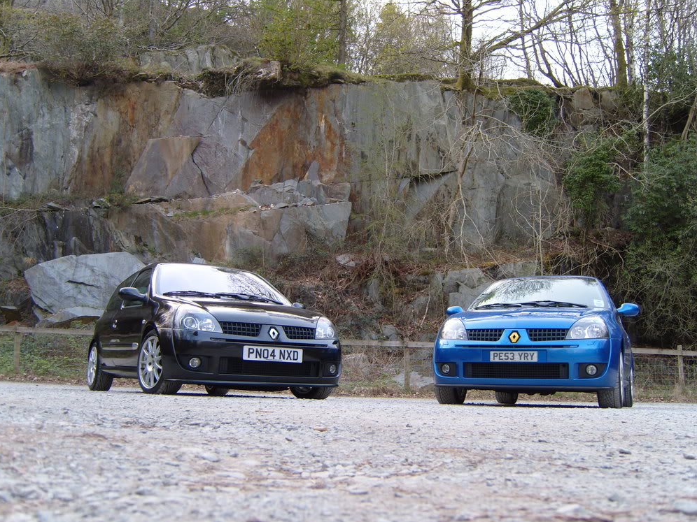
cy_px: 263
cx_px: 350
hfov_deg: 51.4
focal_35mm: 36
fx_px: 725
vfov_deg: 39.7
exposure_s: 1/45
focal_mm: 7.4
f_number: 2.8
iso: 80
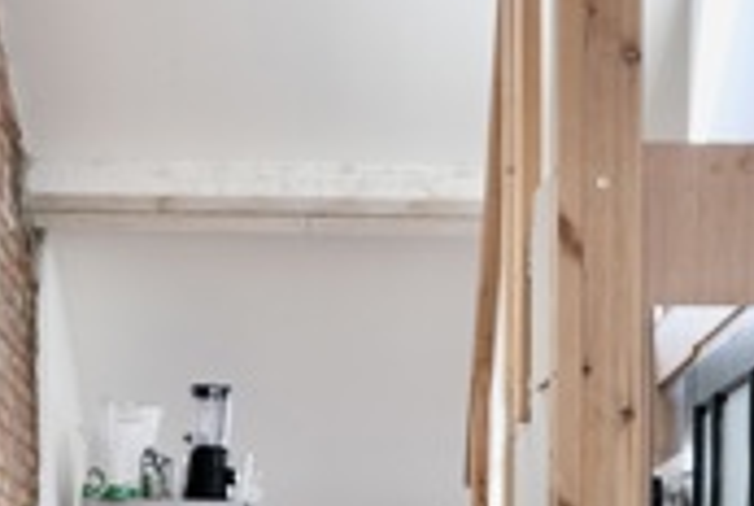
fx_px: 1741
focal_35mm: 83
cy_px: 890
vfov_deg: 14.6
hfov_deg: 24.4
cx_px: 362
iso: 320
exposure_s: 1/42
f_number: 4
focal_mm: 13.2
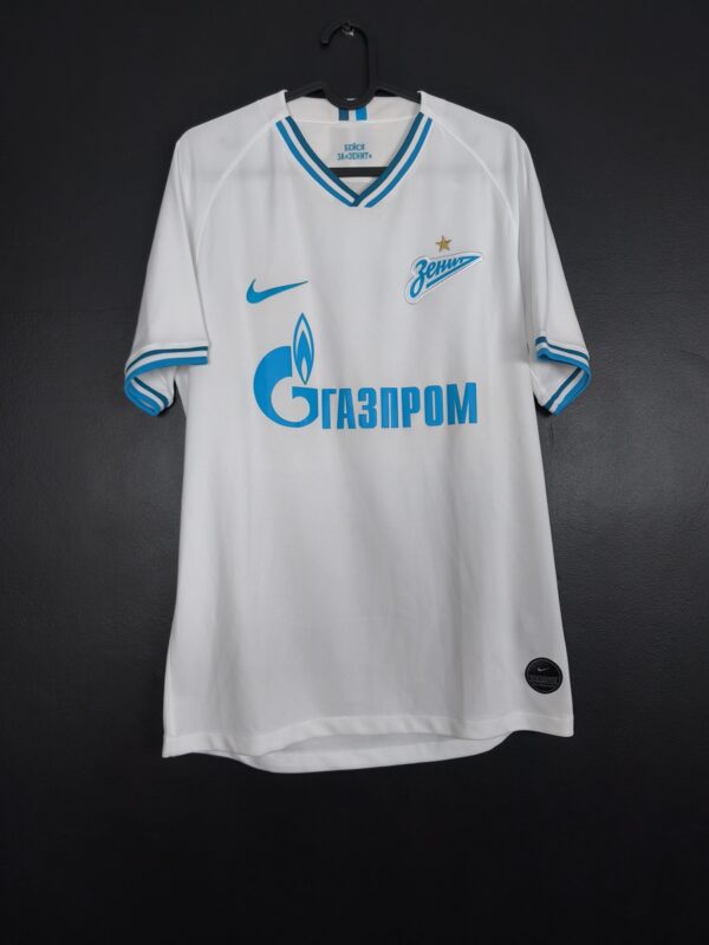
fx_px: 628
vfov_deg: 73.9
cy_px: 472
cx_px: 354
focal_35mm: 23
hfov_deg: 58.9
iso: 400
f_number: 1.6
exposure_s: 1/125
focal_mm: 6.57
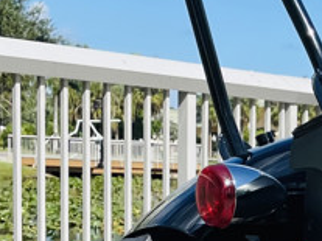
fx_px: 1246
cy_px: 313
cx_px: 578
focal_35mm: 134
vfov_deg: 10.8
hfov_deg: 13.3
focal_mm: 4.2
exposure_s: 1/3401
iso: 32
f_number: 1.6
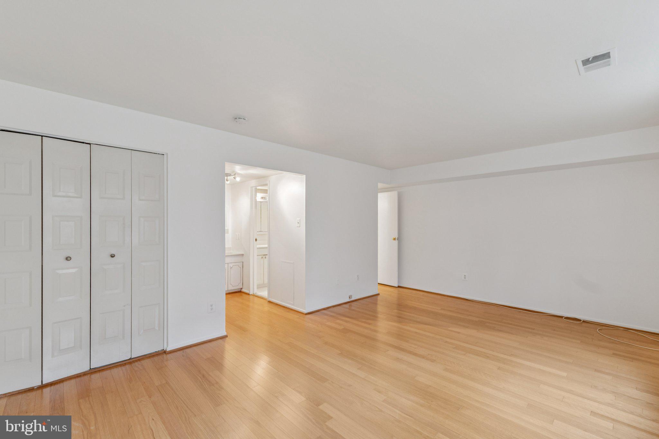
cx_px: 330
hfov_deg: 100.4
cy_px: 220
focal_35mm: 15
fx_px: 275
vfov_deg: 77.3
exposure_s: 1/3.33
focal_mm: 10
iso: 250
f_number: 9
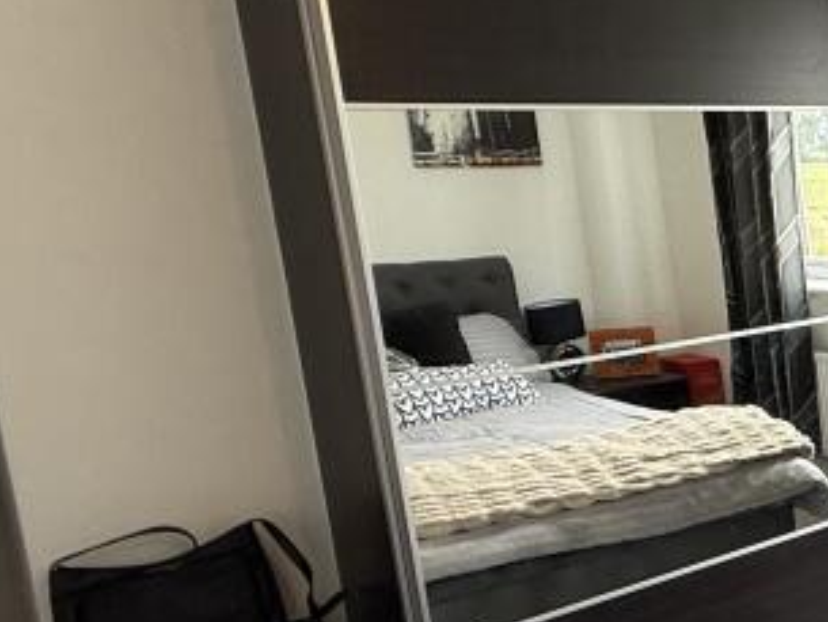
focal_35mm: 47
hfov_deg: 28.4
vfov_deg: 30.9
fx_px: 1125
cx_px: 1208
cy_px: 331
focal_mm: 2.22
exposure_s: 1/99
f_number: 2.2
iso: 125
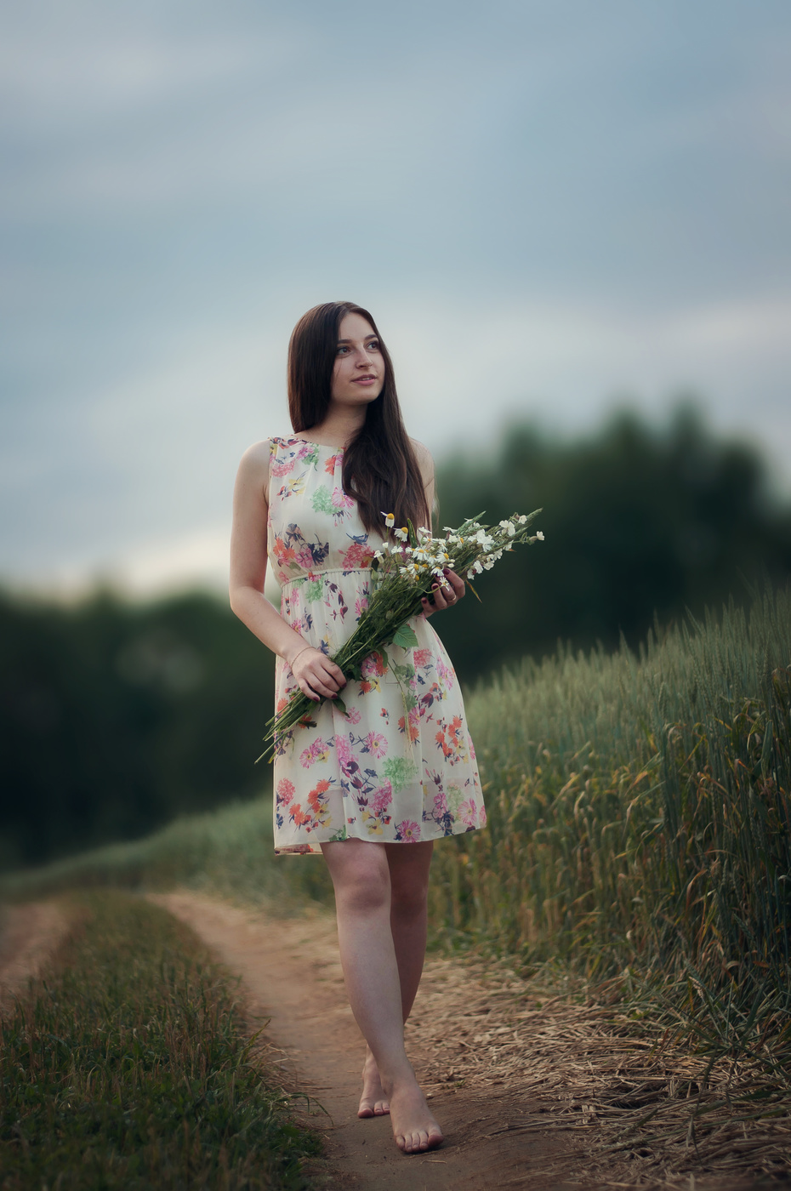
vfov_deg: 27.0
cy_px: 596
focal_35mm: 75
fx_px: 2478
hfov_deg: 18.1
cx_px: 396
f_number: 2
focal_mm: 50
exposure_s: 1/500
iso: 100
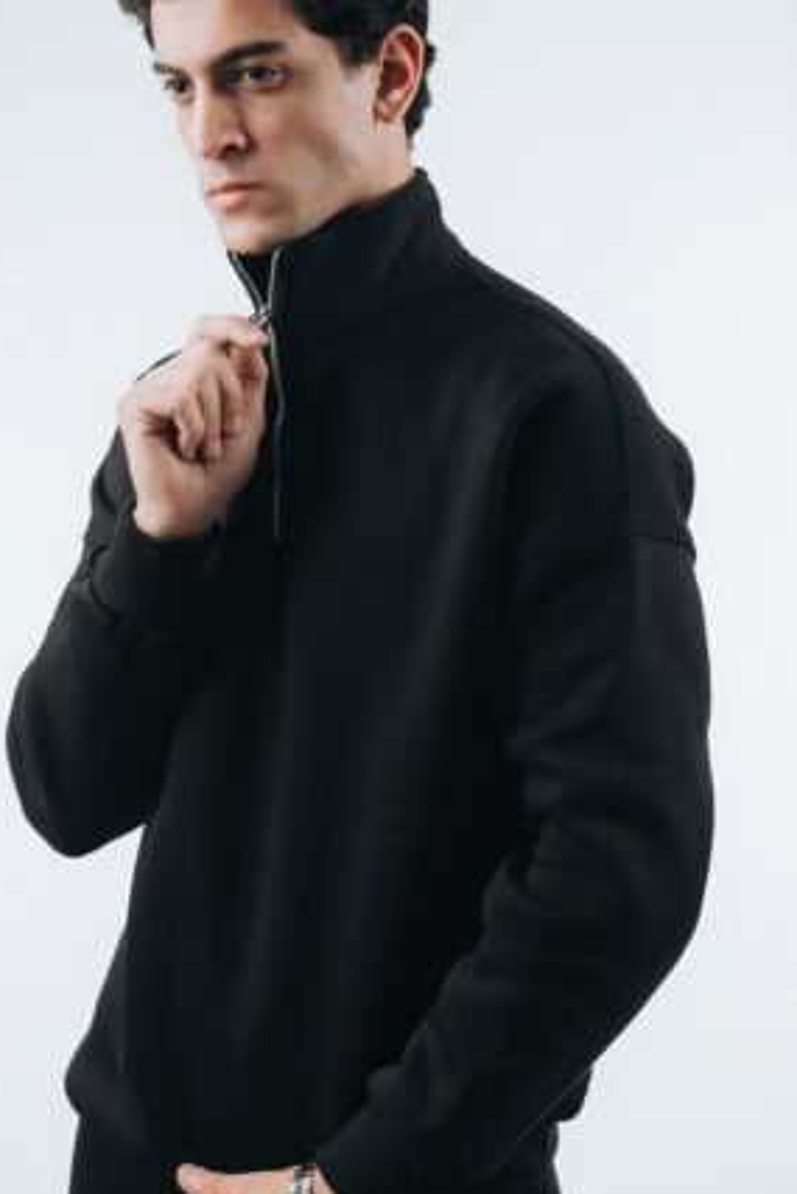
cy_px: 570
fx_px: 2445
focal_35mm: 74
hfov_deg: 18.5
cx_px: 361
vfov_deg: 27.4
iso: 160
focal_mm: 35
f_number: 2.8
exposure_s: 1/100
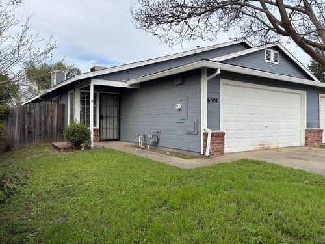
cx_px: 162
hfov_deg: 67.3
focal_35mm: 26
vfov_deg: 53.1
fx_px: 244
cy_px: 122
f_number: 1.6
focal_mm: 5.96
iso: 50
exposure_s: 1/1477
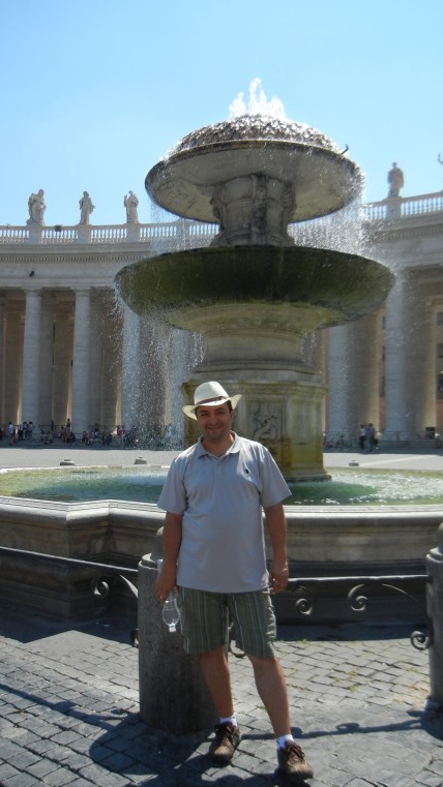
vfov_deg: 59.5
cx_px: 206
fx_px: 689
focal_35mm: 33
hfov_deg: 35.6
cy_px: 396
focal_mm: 5.4
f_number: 7
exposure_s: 1/354
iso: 160
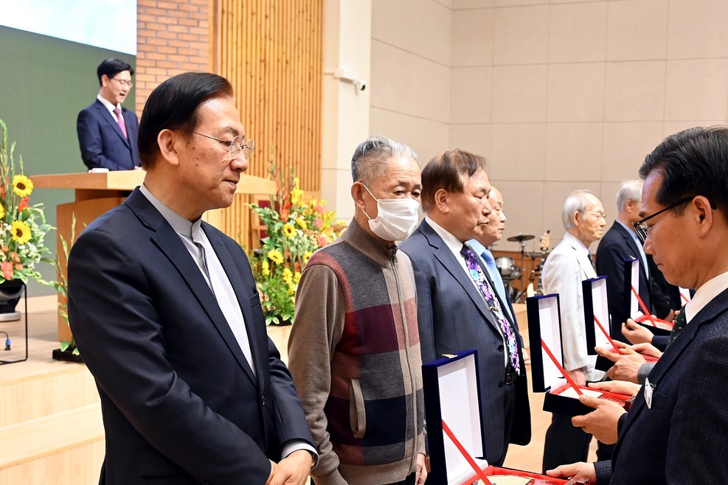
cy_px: 304
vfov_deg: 27.6
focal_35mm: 49
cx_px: 408
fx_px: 984
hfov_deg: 40.5
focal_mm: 25
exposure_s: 1/125
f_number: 4.2
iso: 1600
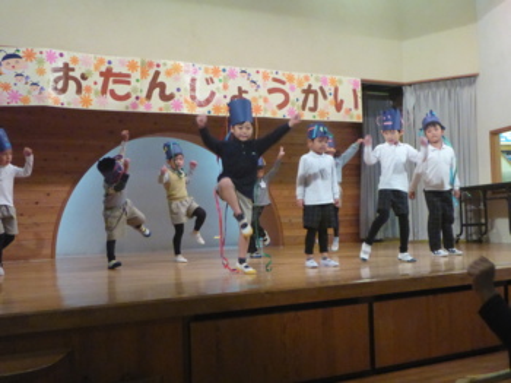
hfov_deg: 42.1
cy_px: 192
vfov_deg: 32.1
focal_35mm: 45
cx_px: 256
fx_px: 664
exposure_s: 1/100
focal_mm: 7.8
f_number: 4.3
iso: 1600
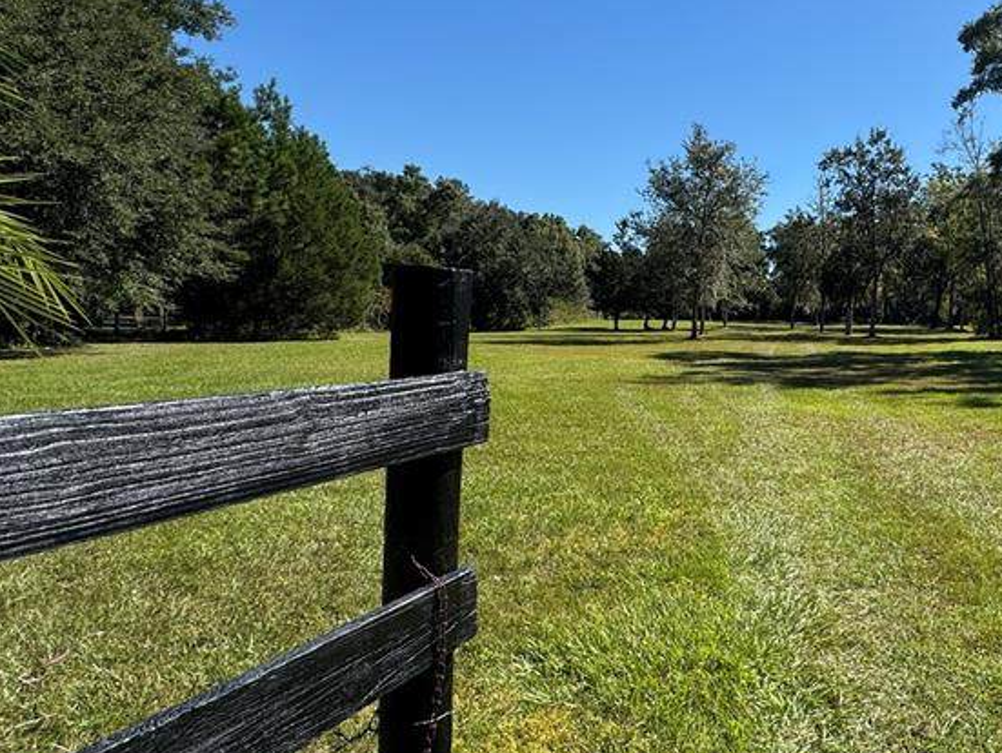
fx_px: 753
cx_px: 840
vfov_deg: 53.1
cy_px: 373
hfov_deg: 60.3
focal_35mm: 26
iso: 40
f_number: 2.2
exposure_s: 1/1236
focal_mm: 2.22
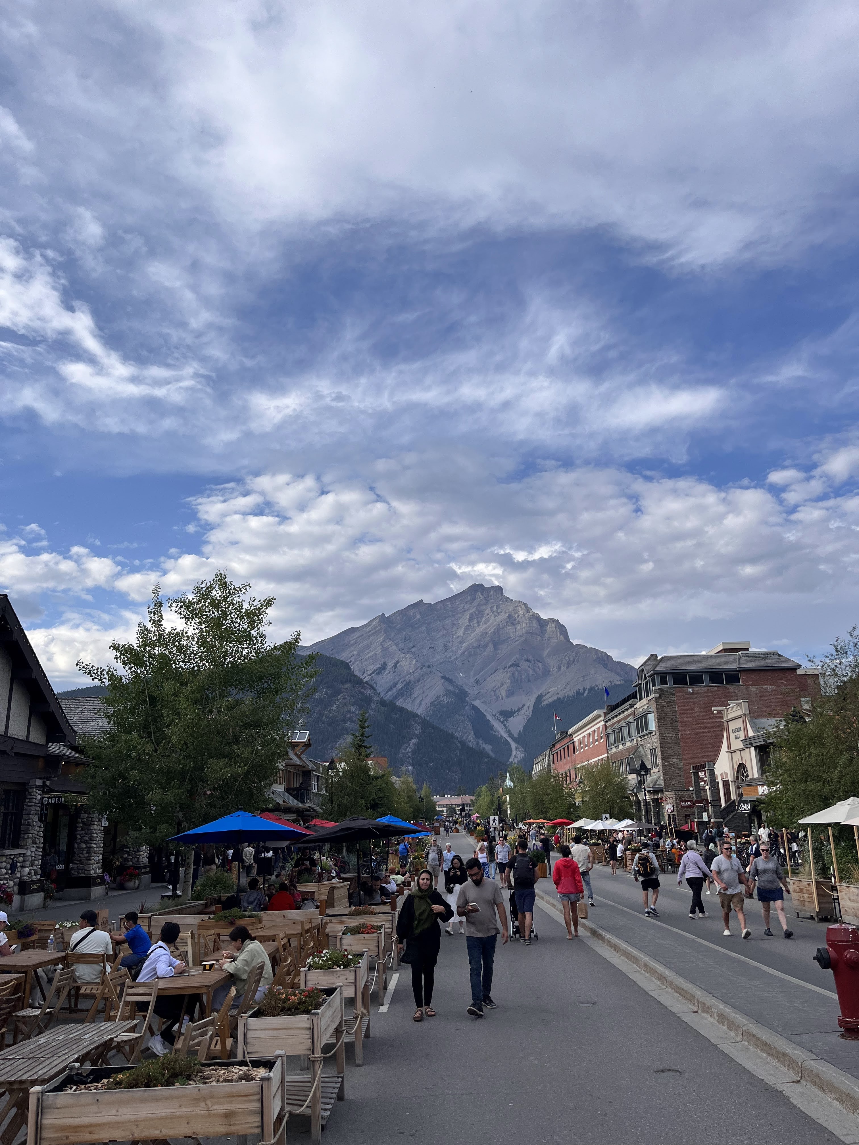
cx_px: 430
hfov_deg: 53.1
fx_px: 860
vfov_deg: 67.3
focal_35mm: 26
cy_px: 572
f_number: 1.6
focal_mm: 5.1
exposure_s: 1/3521
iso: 50
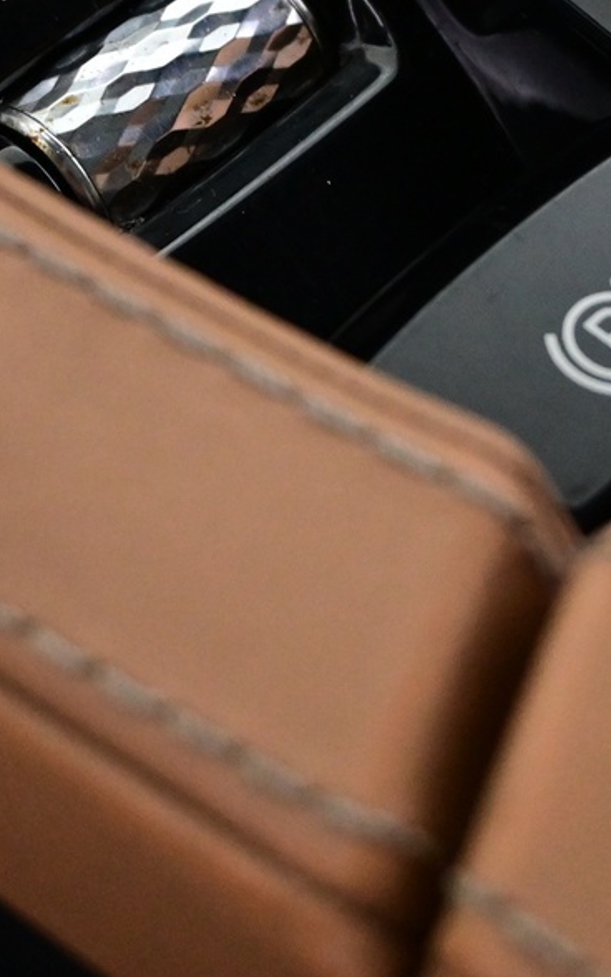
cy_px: 88
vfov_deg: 19.8
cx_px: 221
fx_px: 2744
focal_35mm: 103
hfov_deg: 12.7
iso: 3200
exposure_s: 1/40
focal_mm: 24.5
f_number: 4.2
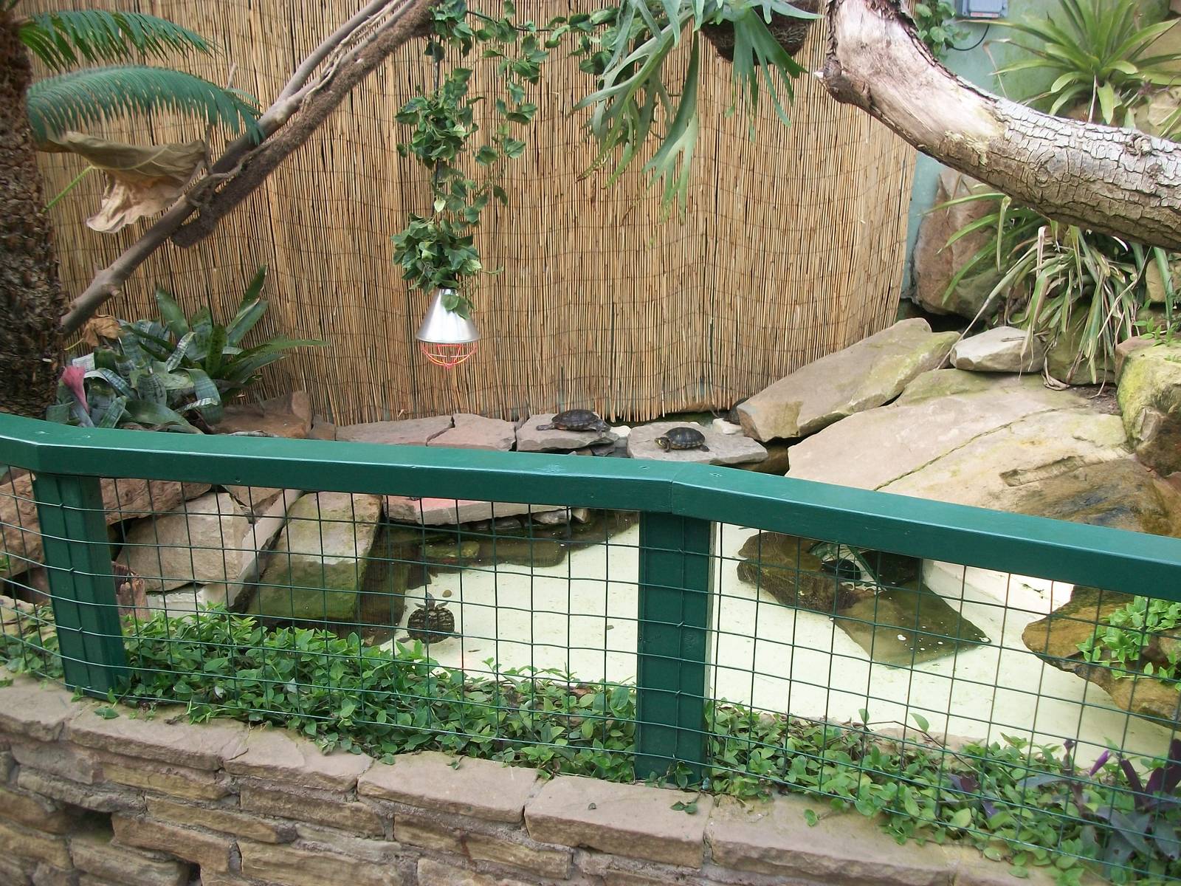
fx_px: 1092
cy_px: 443
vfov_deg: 44.2
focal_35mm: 32
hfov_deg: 56.8
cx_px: 590
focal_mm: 5.7
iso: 80
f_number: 2.9
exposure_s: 1/160
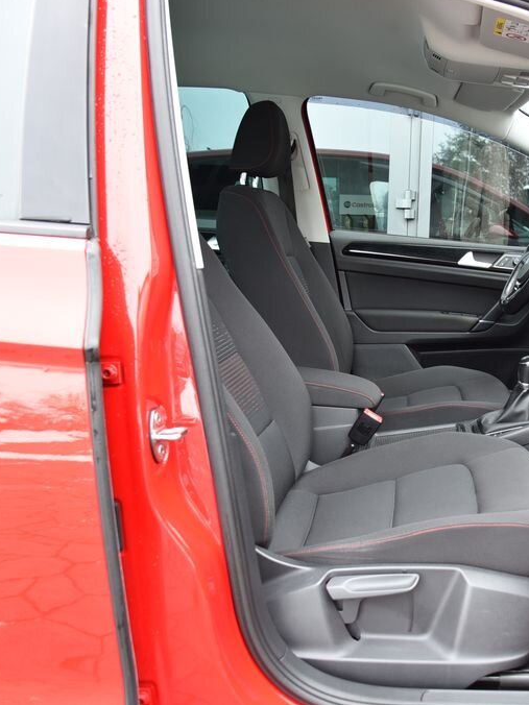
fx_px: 713
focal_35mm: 35
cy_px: 350
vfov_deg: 52.6
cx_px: 435
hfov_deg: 38.9
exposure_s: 1/80
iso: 500
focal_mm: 24
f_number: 4.5
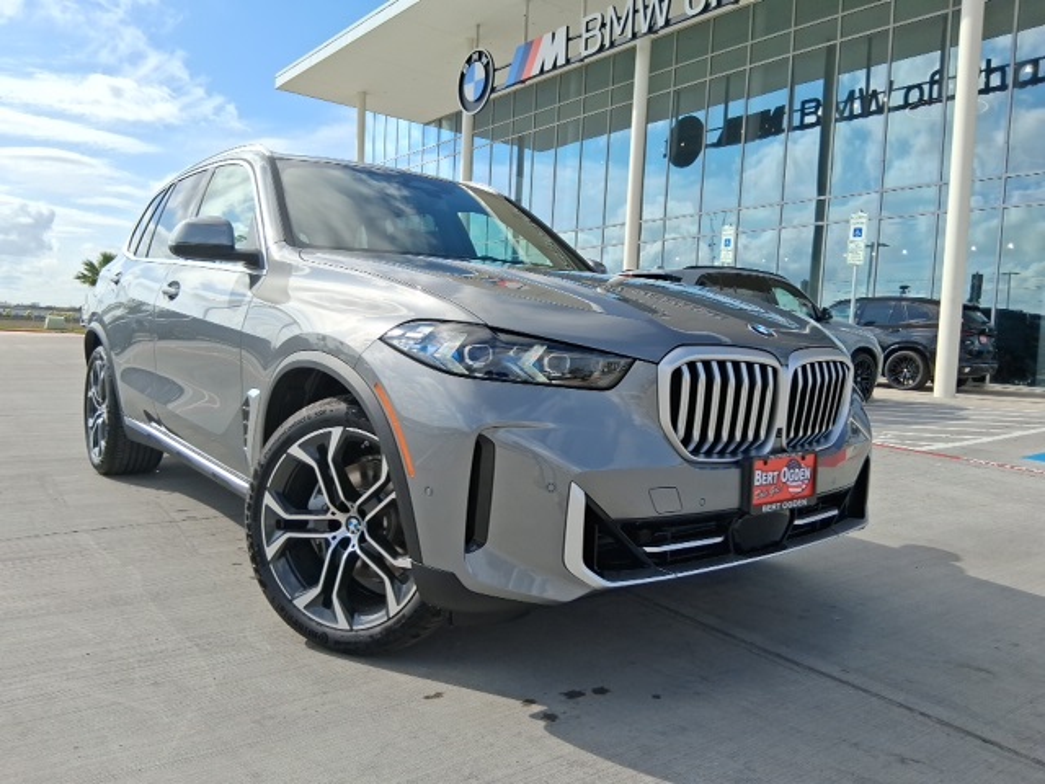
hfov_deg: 67.3
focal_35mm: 26
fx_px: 785
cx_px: 522
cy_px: 392
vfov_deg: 53.1
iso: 25
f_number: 1.8
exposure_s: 1/938
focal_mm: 3.98
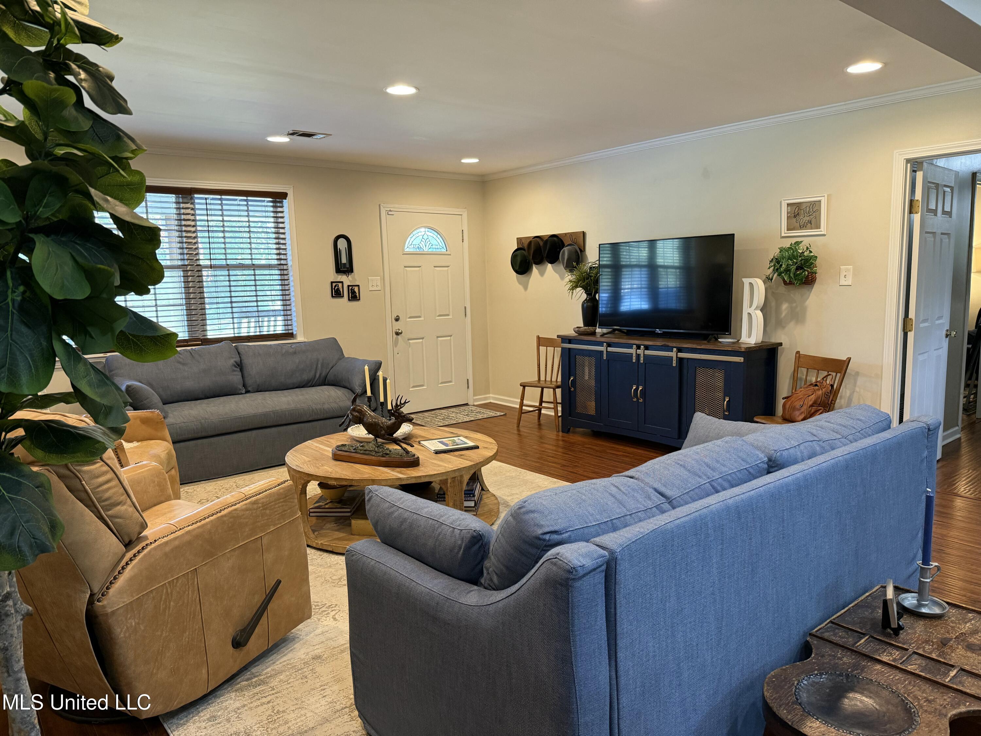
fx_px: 680
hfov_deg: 71.6
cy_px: 368
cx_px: 490
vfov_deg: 56.8
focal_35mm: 24
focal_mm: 6.76
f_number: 1.78
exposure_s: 1/60
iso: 320
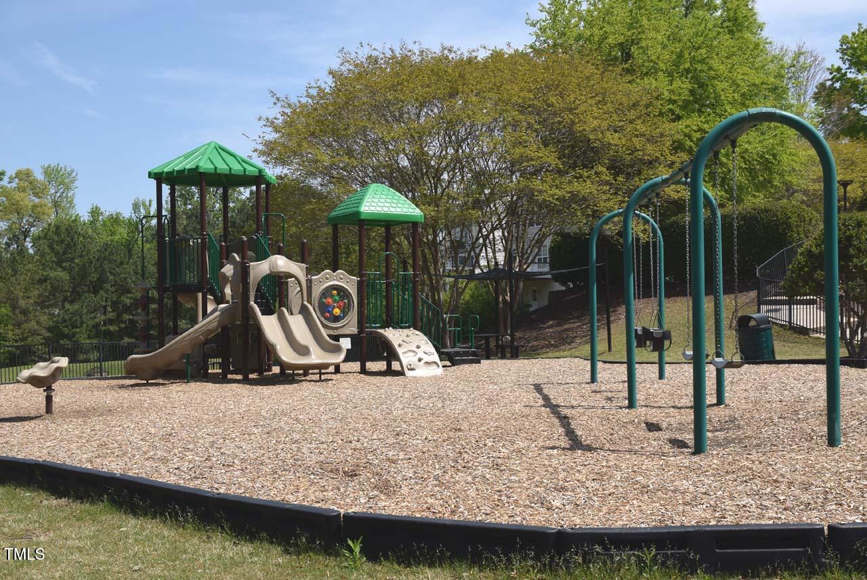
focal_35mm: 39
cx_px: 434
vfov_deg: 34.3
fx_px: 940
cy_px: 290
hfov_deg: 49.5
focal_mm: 26
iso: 100
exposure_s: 1/200
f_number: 10
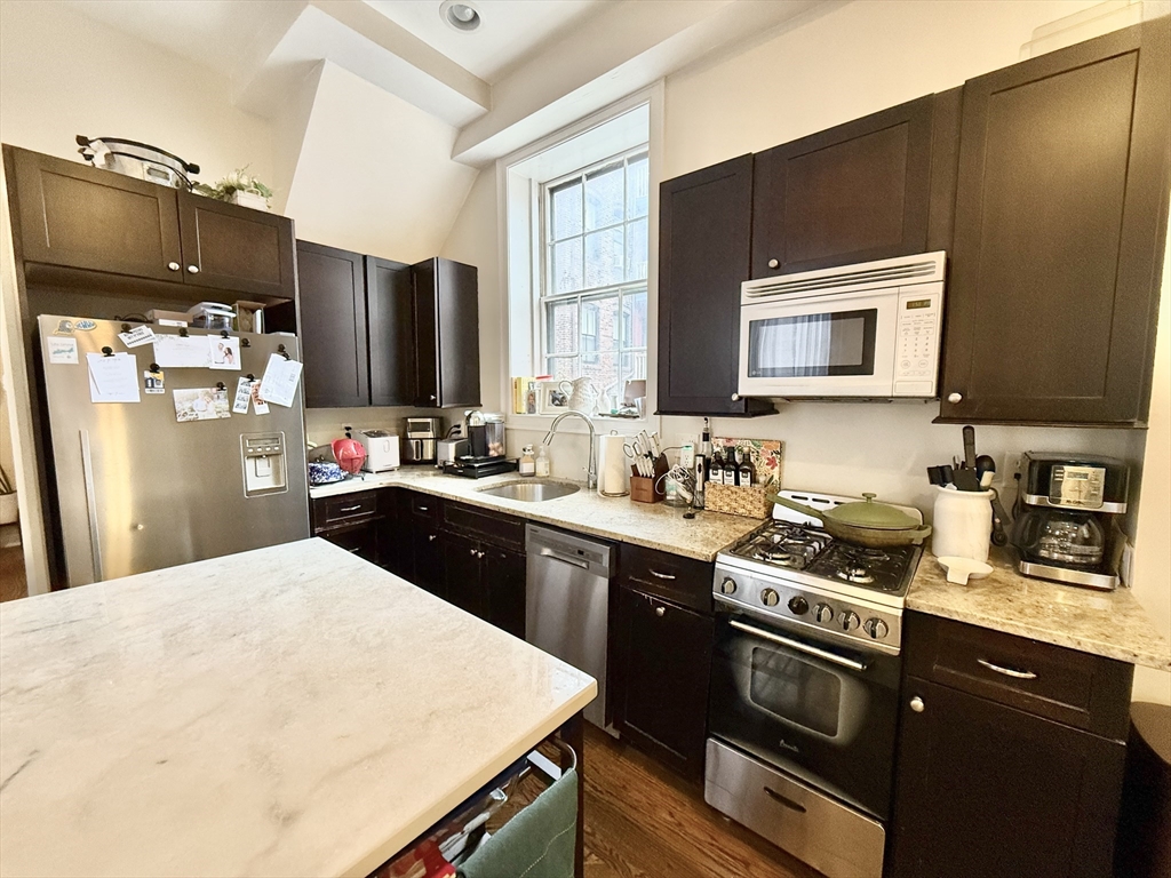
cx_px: 586
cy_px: 439
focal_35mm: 14
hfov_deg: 102.1
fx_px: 474
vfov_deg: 85.7
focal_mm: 2.22
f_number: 2.2
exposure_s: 1/120
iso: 500
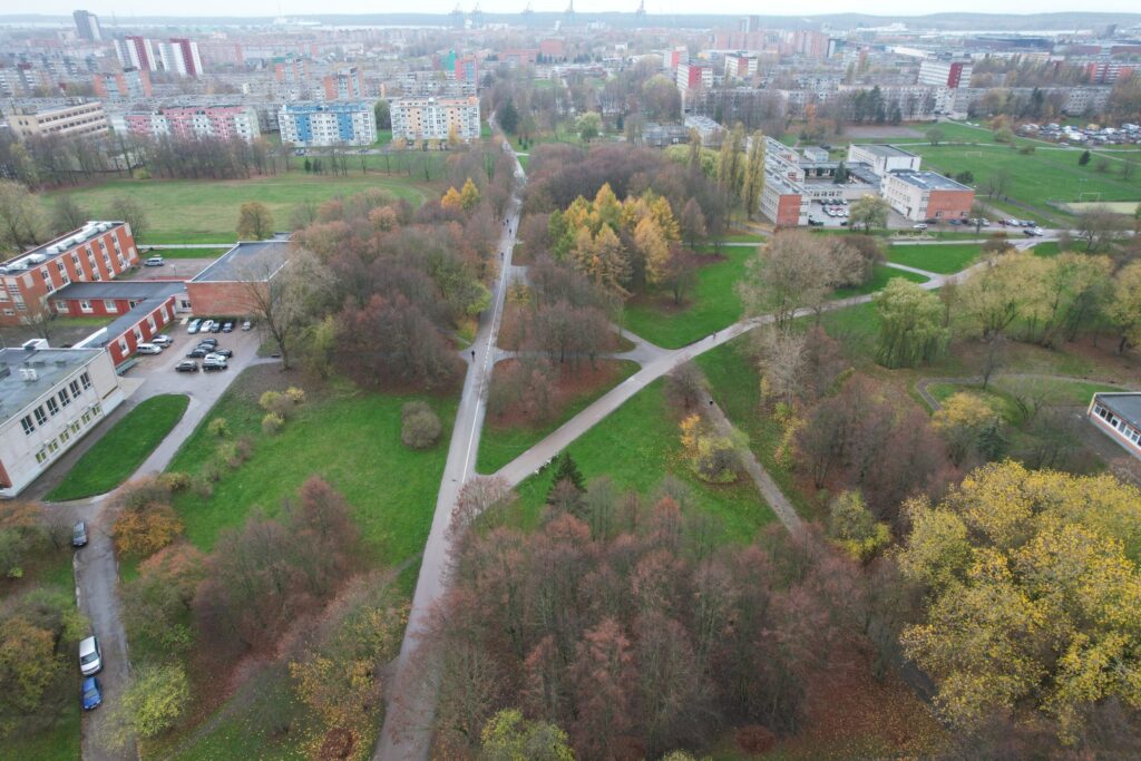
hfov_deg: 78.6
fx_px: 697
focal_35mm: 22
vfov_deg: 57.2
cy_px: 380
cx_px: 570
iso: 140
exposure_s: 1/80
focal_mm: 8.38
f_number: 2.8
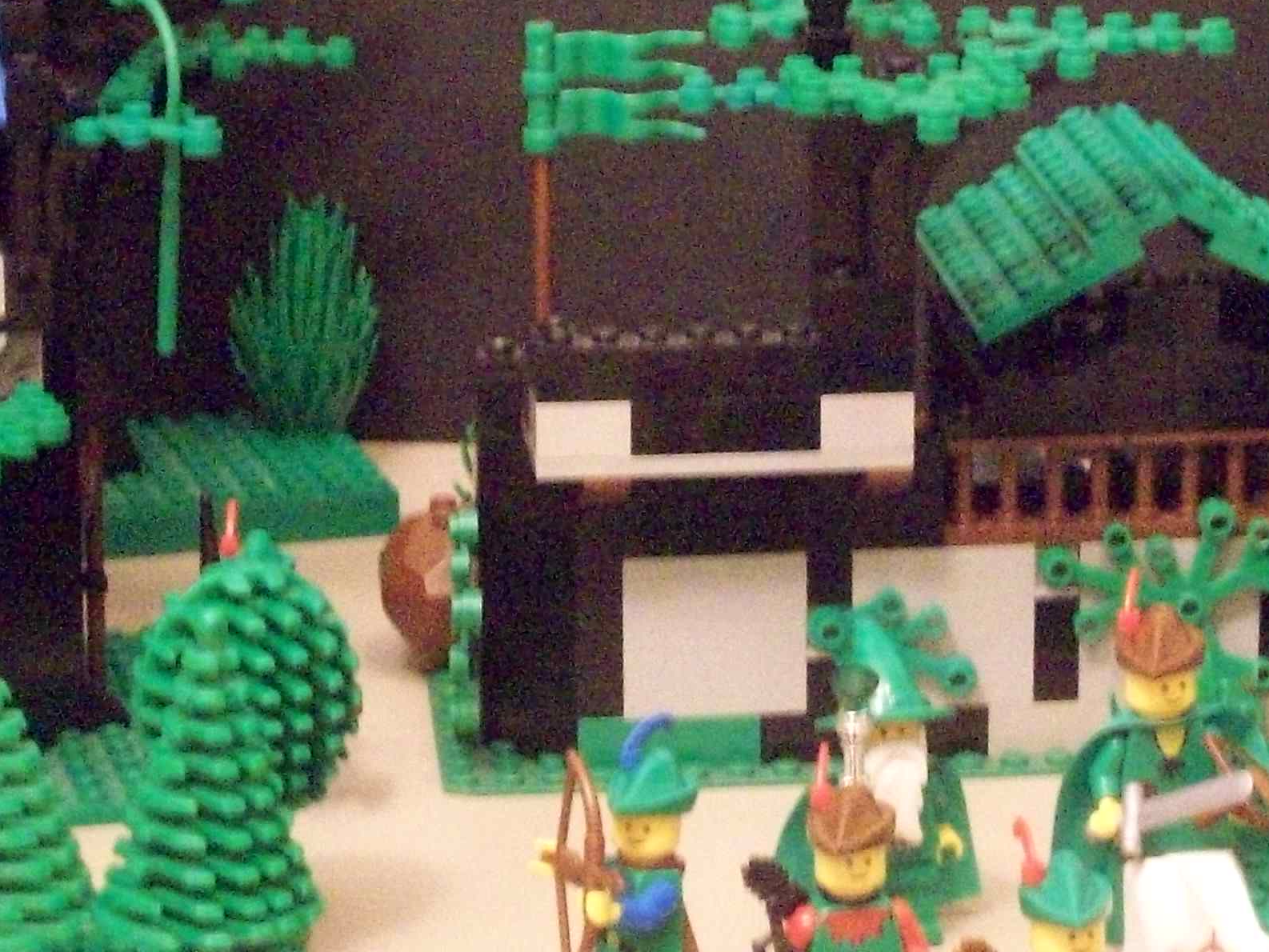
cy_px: 379
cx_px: 742
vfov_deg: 11.1
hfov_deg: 14.8
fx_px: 4876
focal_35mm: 133
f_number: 3.8
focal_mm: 10.7
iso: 800
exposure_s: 1/11.2
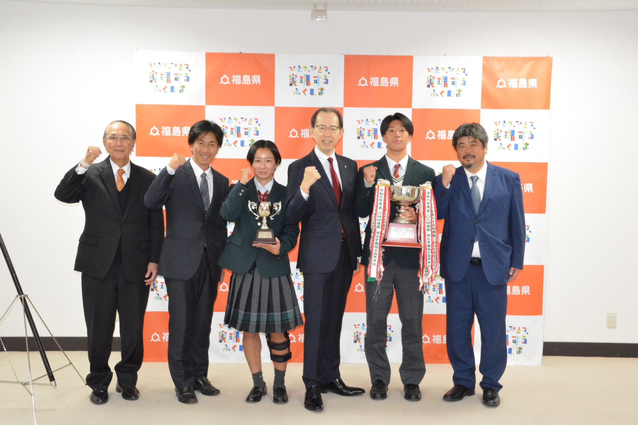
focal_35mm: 45
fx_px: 797
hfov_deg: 43.6
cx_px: 319
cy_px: 212
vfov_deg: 29.9
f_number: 16
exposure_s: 1/80
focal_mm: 30
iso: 6400
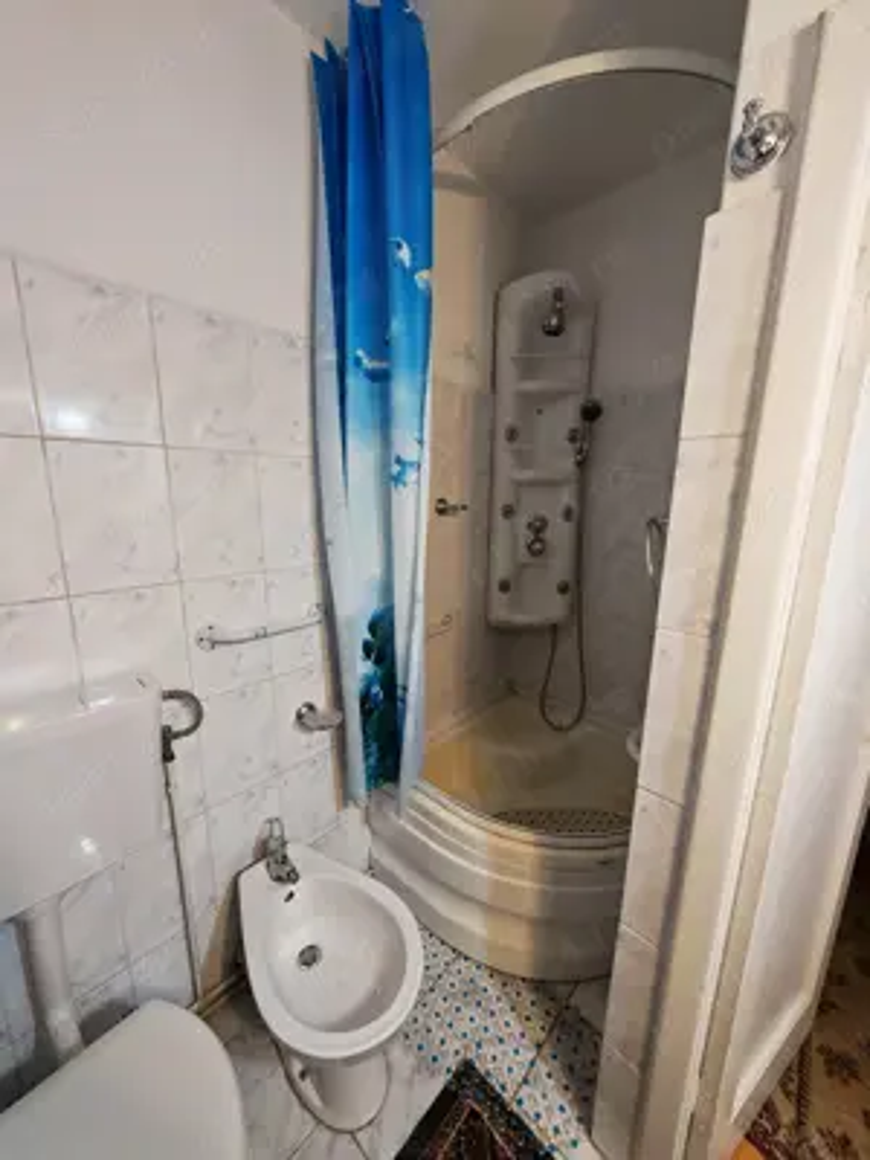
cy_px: 580
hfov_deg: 94.5
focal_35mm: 12
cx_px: 435
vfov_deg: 110.5
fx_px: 402
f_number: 2
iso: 200
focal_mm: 1.82
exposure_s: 1/33
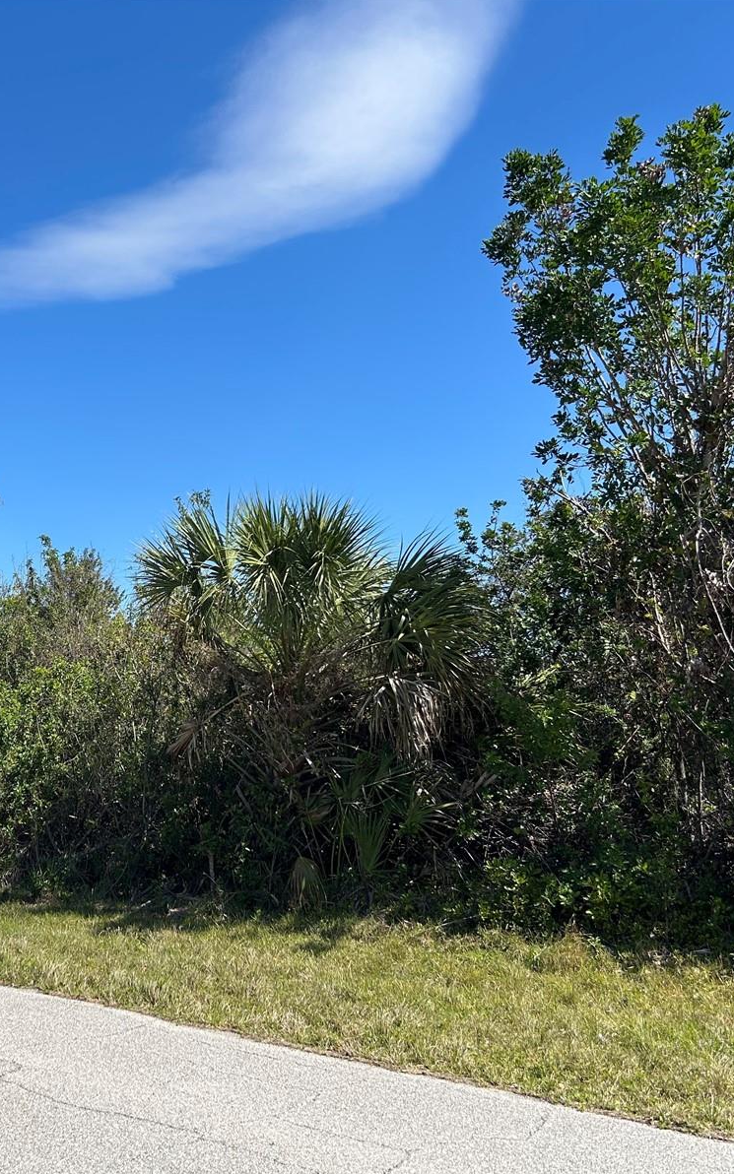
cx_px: 115
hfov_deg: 33.1
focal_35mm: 37
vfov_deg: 52.7
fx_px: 1184
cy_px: 585
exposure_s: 1/3968
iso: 50
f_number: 1.5
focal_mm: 5.7
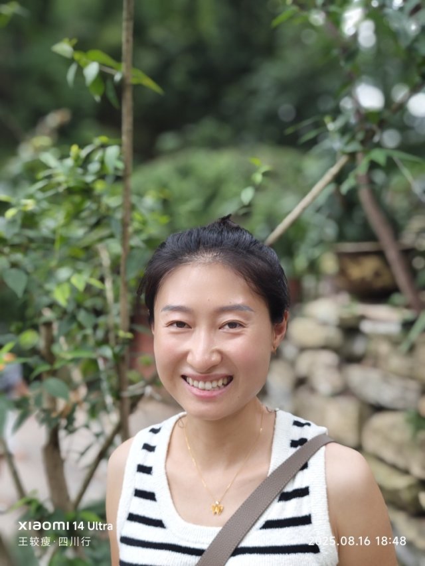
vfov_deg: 38.2
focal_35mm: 50
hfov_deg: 29.1
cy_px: 283
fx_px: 818
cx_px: 212
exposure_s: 1/72.5
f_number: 1.63
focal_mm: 8.72
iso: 200
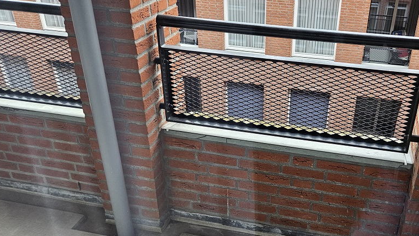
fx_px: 433
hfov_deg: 51.0
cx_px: 267
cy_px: 147
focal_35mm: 39
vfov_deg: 30.3
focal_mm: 5.4
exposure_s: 1/100
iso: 80
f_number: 1.8
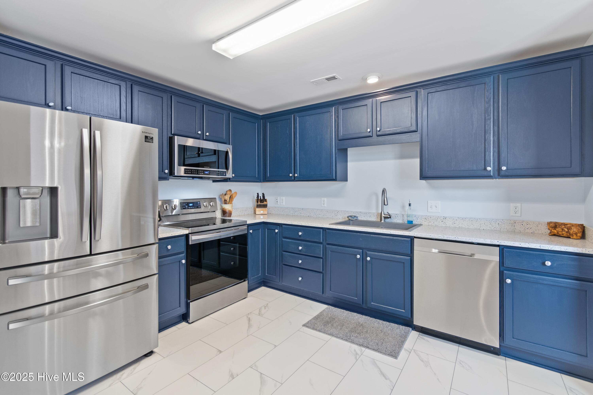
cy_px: 198
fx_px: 247
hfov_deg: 100.4
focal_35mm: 15
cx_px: 296
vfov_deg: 77.3
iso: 100
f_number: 4.5
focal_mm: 10
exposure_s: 1/2
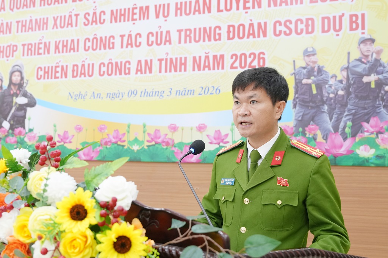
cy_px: 129
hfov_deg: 43.6
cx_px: 194
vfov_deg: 29.8
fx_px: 485
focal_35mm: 45
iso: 800
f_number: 4
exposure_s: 1/60
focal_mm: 30
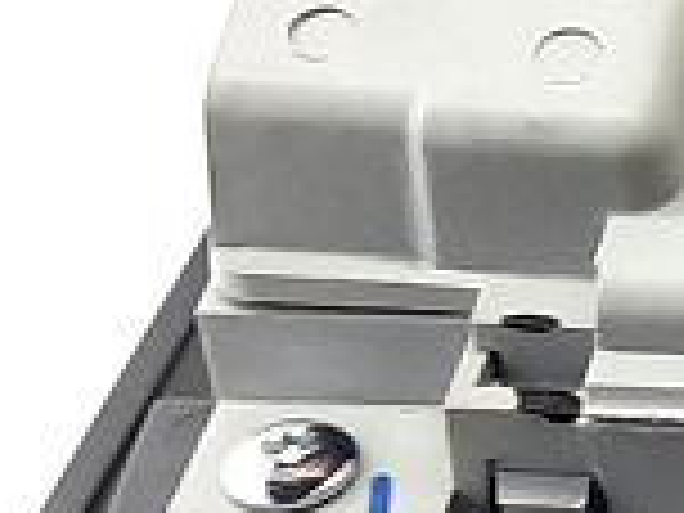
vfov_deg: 7.5
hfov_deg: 9.1
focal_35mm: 197
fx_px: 3893
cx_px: 1624
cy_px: 432
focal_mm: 4.6
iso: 200
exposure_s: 1/50
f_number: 2
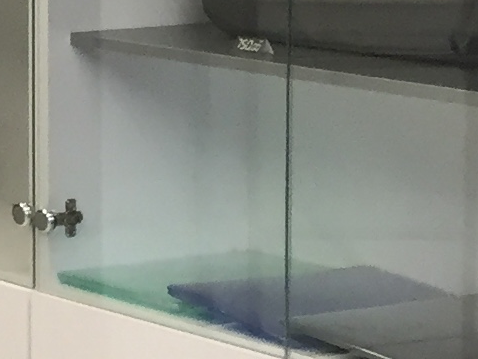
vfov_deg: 7.5
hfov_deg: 8.4
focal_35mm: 198
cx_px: -956
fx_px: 2735
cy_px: -1
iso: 40
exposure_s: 1/33
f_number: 2.2
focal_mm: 4.15
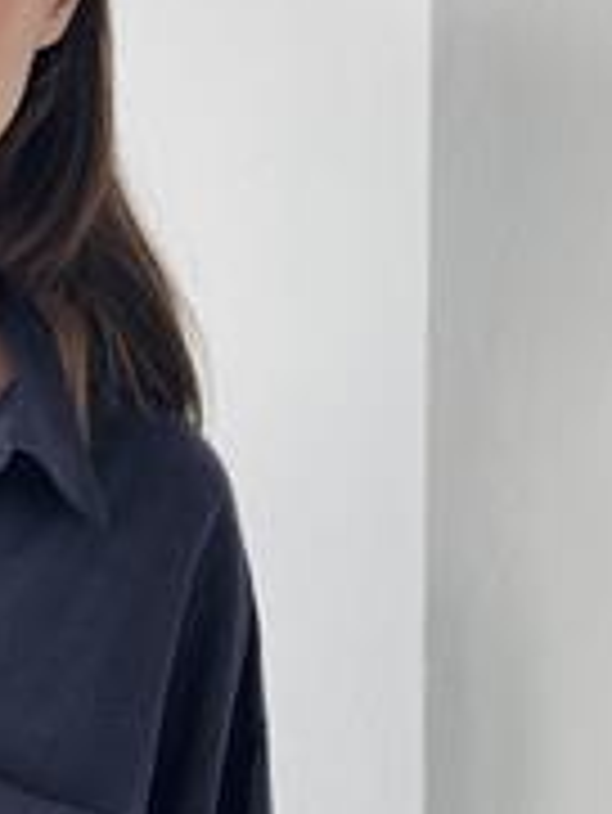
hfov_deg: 10.4
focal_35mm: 141
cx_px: -122
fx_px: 3320
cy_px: 596
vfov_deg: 13.9
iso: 64
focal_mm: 6.76
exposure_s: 1/381
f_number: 1.78
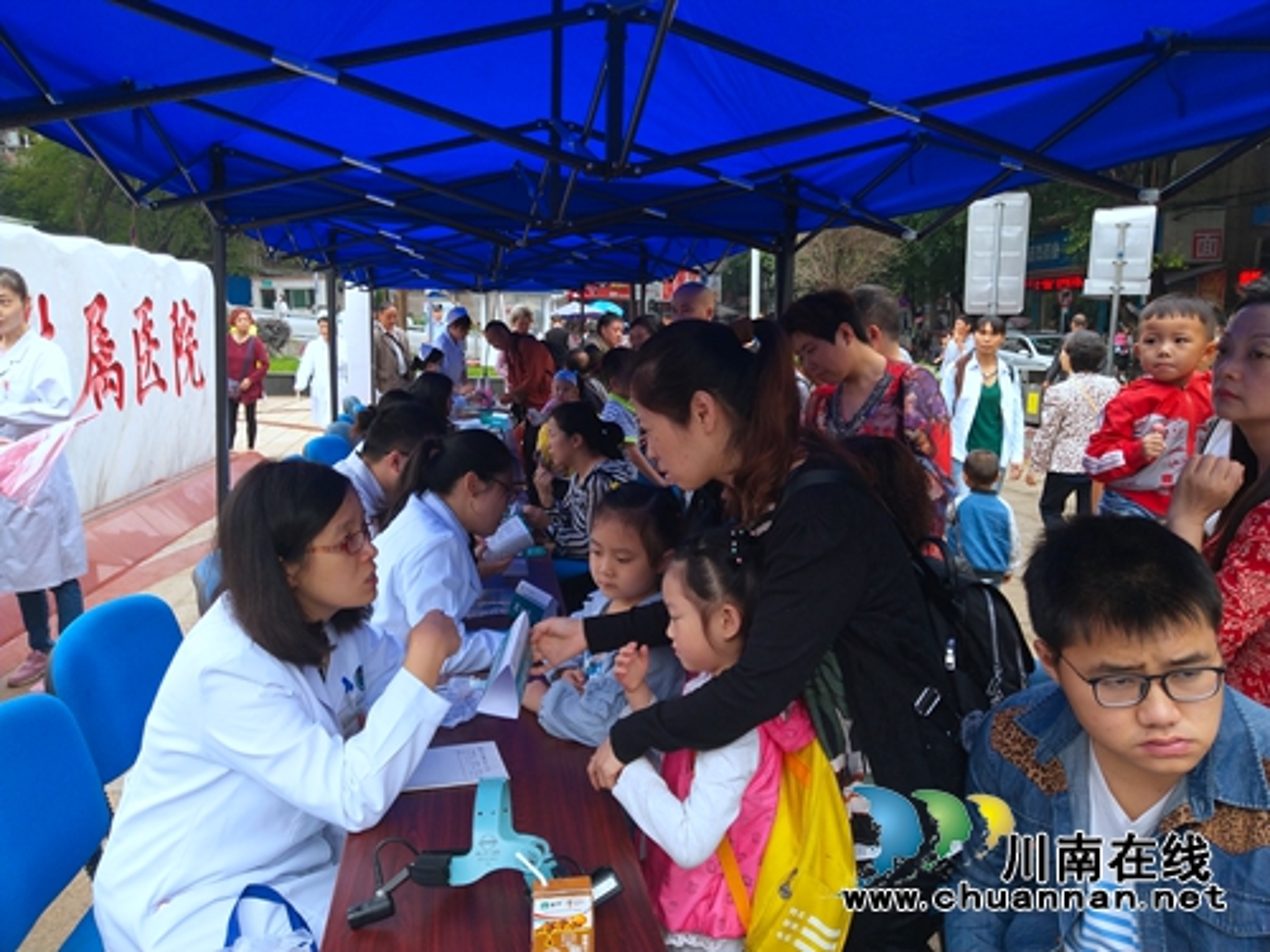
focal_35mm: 30
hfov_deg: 60.0
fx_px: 1101
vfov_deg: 46.8
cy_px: 476
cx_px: 635
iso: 108
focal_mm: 3.95
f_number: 1.8
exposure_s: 1/256
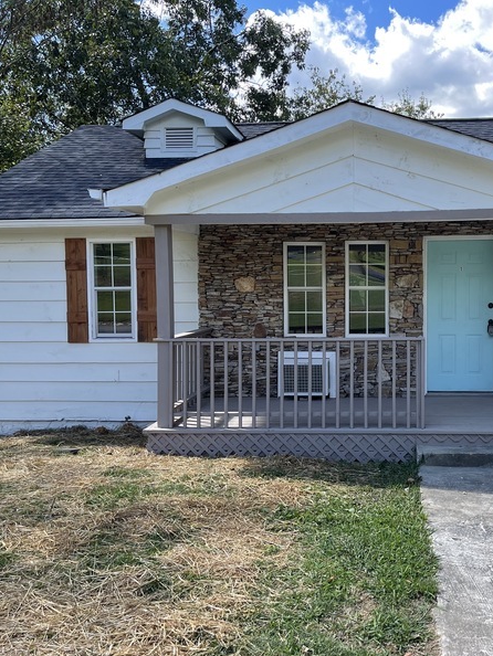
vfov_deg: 52.6
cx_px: 367
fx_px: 664
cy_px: 330
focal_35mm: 35
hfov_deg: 39.7
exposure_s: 1/745
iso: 32
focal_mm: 5.1
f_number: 1.6
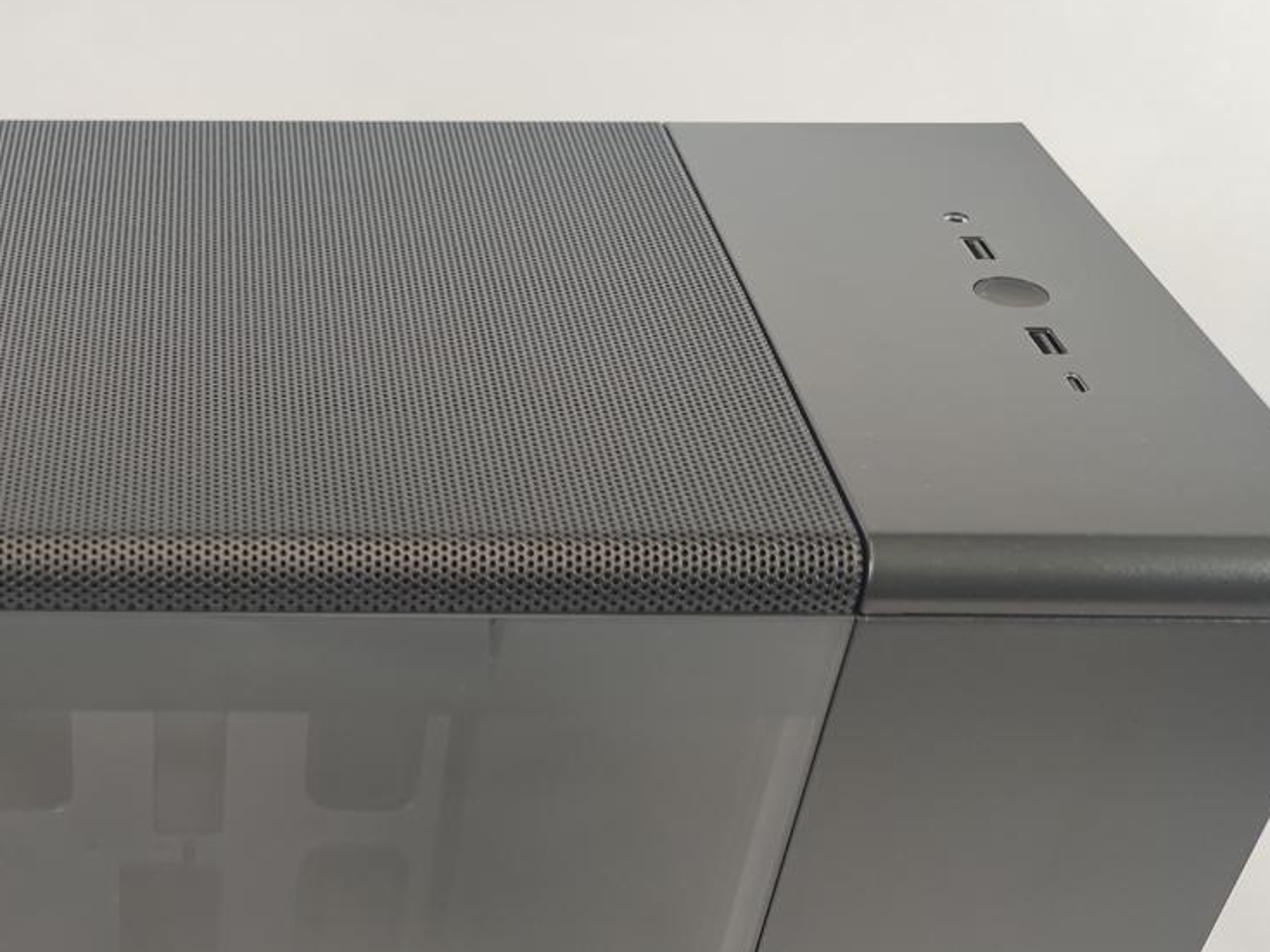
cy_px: 920
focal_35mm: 51
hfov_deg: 35.4
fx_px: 1871
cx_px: 143
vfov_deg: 27.2
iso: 74
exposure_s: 1/100
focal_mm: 6.78
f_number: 1.85
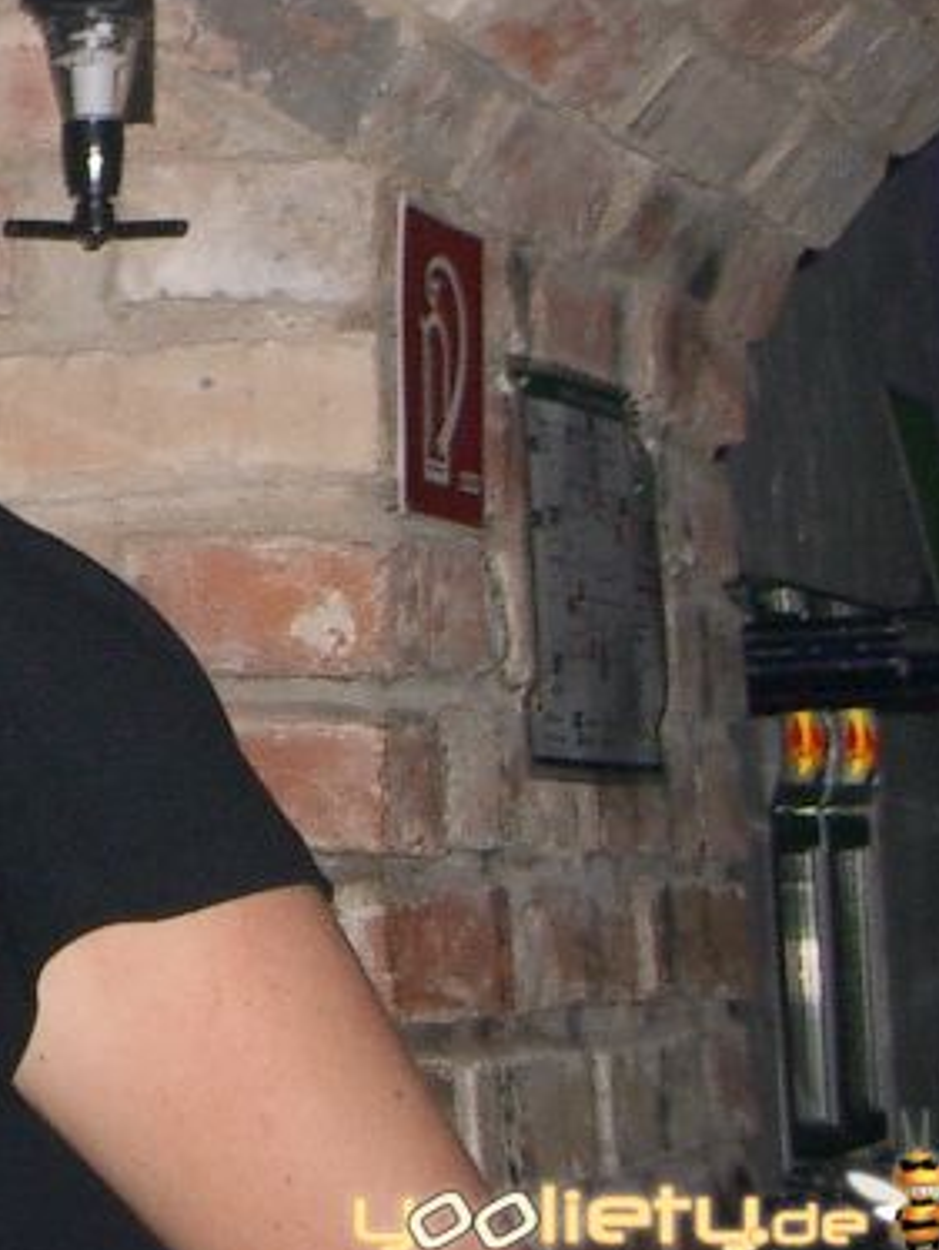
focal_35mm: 134
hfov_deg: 10.6
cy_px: 17
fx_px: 4841
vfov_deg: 14.5
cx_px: -591
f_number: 3.1
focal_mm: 8.2
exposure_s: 1/40
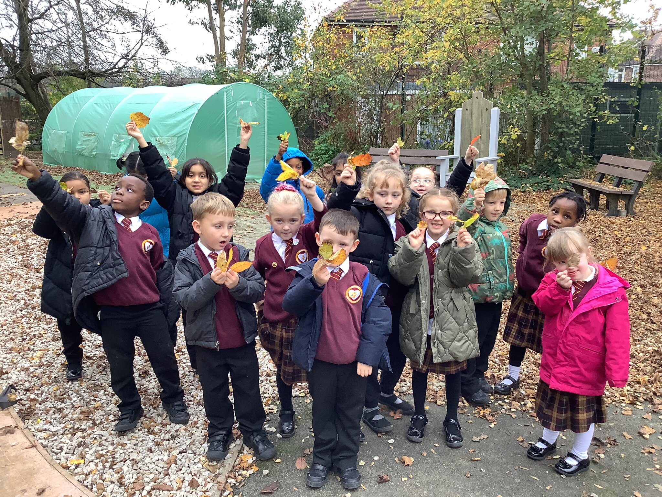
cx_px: 331
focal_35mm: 31
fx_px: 593
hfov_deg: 58.4
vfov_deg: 45.4
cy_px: 248
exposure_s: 1/50
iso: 80
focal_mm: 3.3
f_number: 2.4
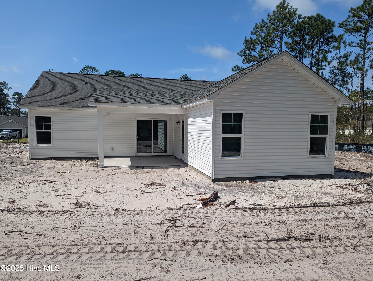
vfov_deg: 56.9
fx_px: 259
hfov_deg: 71.5
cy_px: 140
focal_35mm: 24
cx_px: 186
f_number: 1.85
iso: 46
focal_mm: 6.81
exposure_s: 1/3650
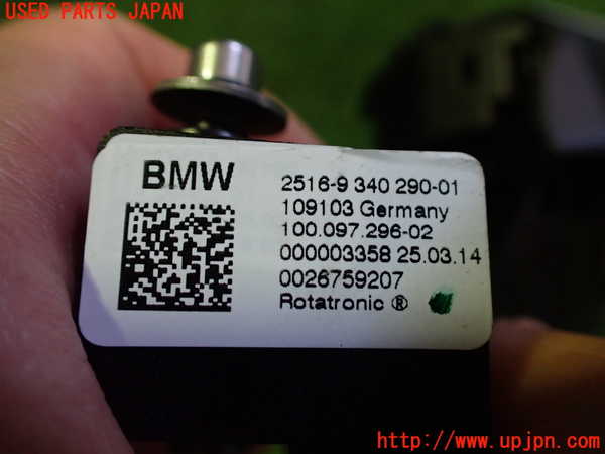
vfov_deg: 46.8
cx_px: 302
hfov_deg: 60.0
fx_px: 524
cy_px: 227
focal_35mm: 30
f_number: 2.3
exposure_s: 1/125
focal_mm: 5.4
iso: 640
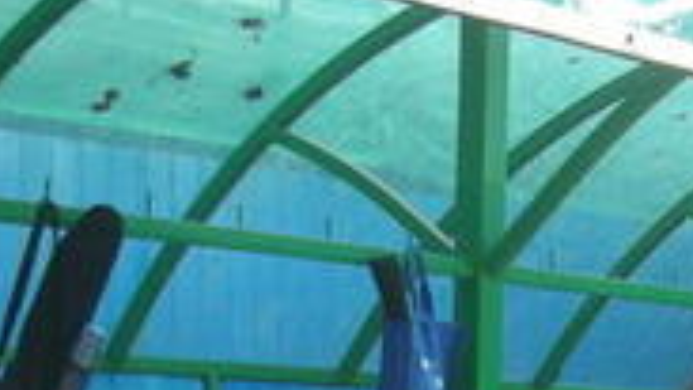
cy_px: 719
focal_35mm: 125
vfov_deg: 9.2
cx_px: 701
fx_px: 2297
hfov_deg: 16.8
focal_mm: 5.8
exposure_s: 1/57.1
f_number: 2.8
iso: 50
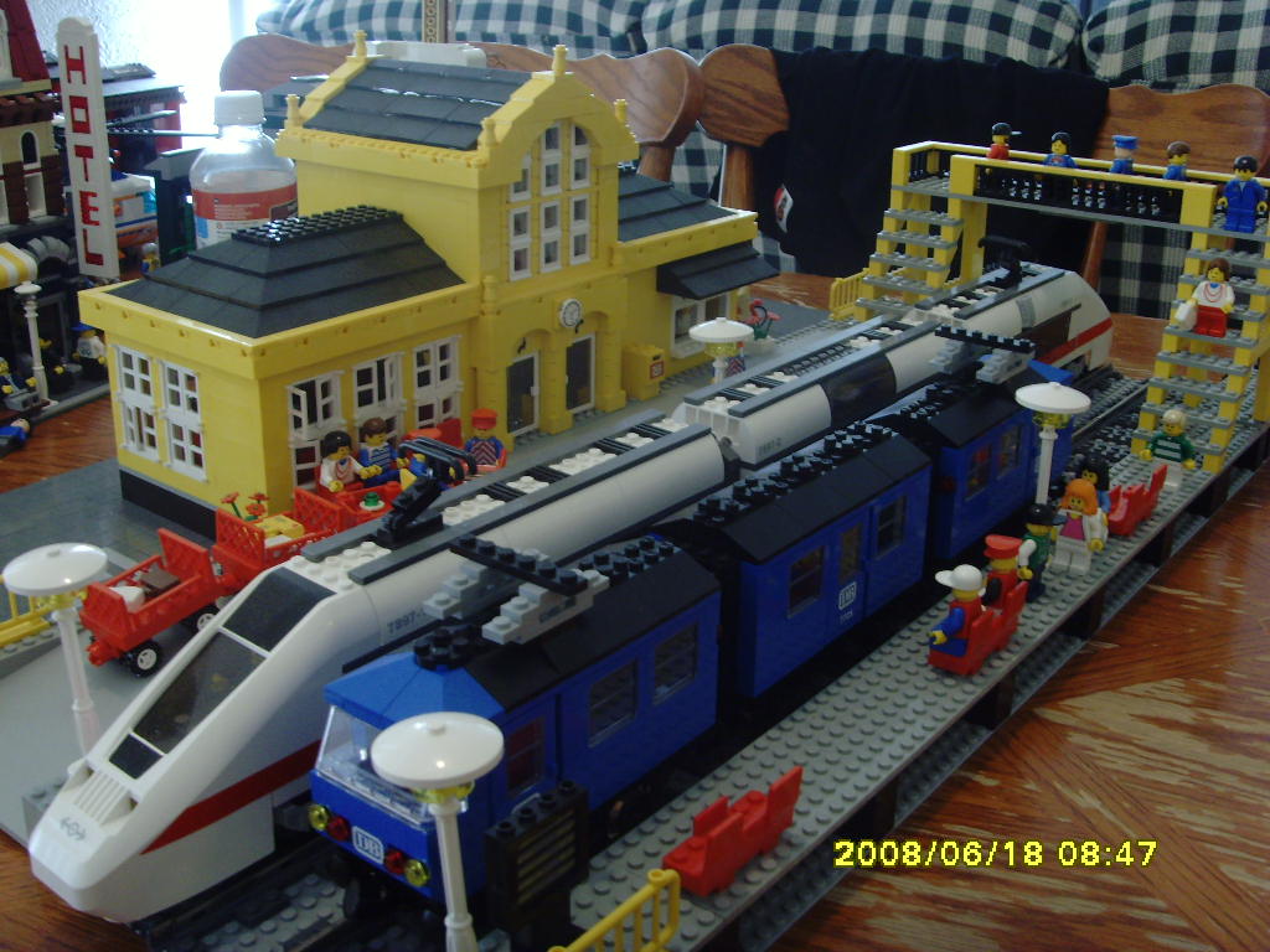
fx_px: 1431
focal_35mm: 39
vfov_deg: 36.8
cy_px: 476
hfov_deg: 47.9
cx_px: 635
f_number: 3.5
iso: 200
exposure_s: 1/20
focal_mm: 6.6
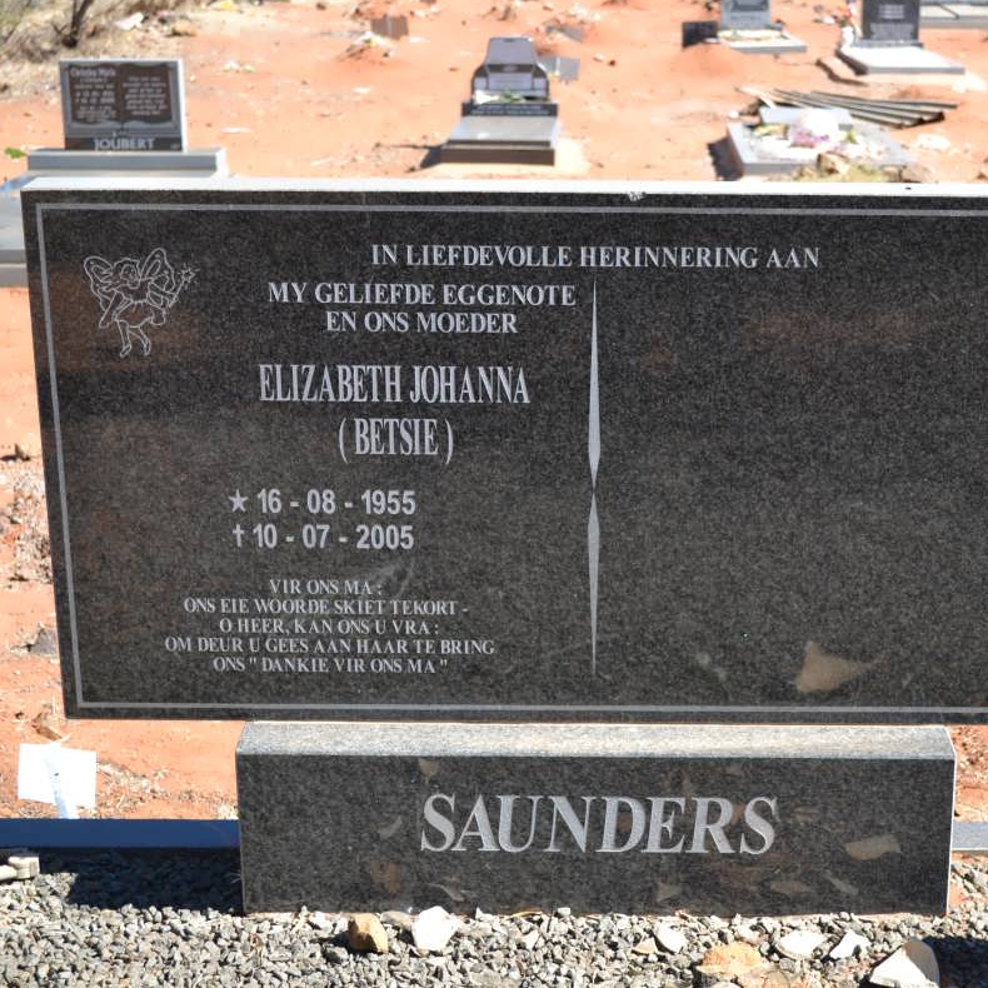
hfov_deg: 27.6
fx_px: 2002
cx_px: 620
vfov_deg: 27.7
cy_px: 493
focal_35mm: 62
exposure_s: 1/125
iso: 220
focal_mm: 32
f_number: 5.6
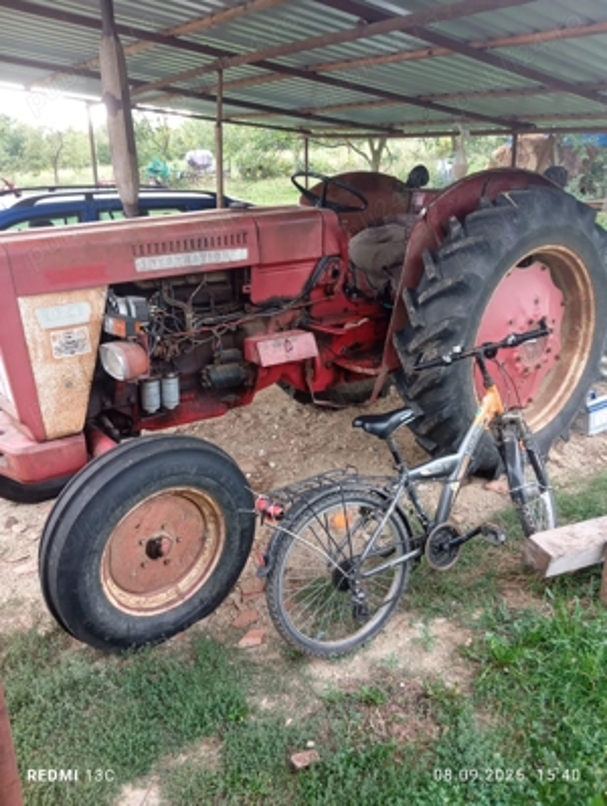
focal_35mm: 28
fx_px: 653
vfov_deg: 63.4
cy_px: 403
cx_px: 304
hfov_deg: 49.9
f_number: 1.8
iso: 1136
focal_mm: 4.22
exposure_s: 1/33.3
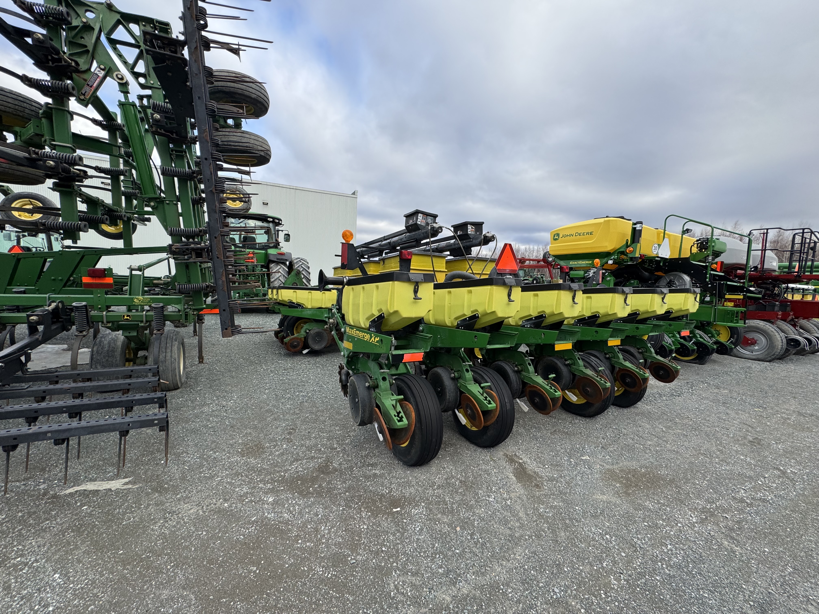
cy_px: 307
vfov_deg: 85.7
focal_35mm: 14
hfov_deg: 102.1
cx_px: 410
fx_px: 331
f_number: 2.2
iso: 40
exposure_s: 1/476
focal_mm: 2.22
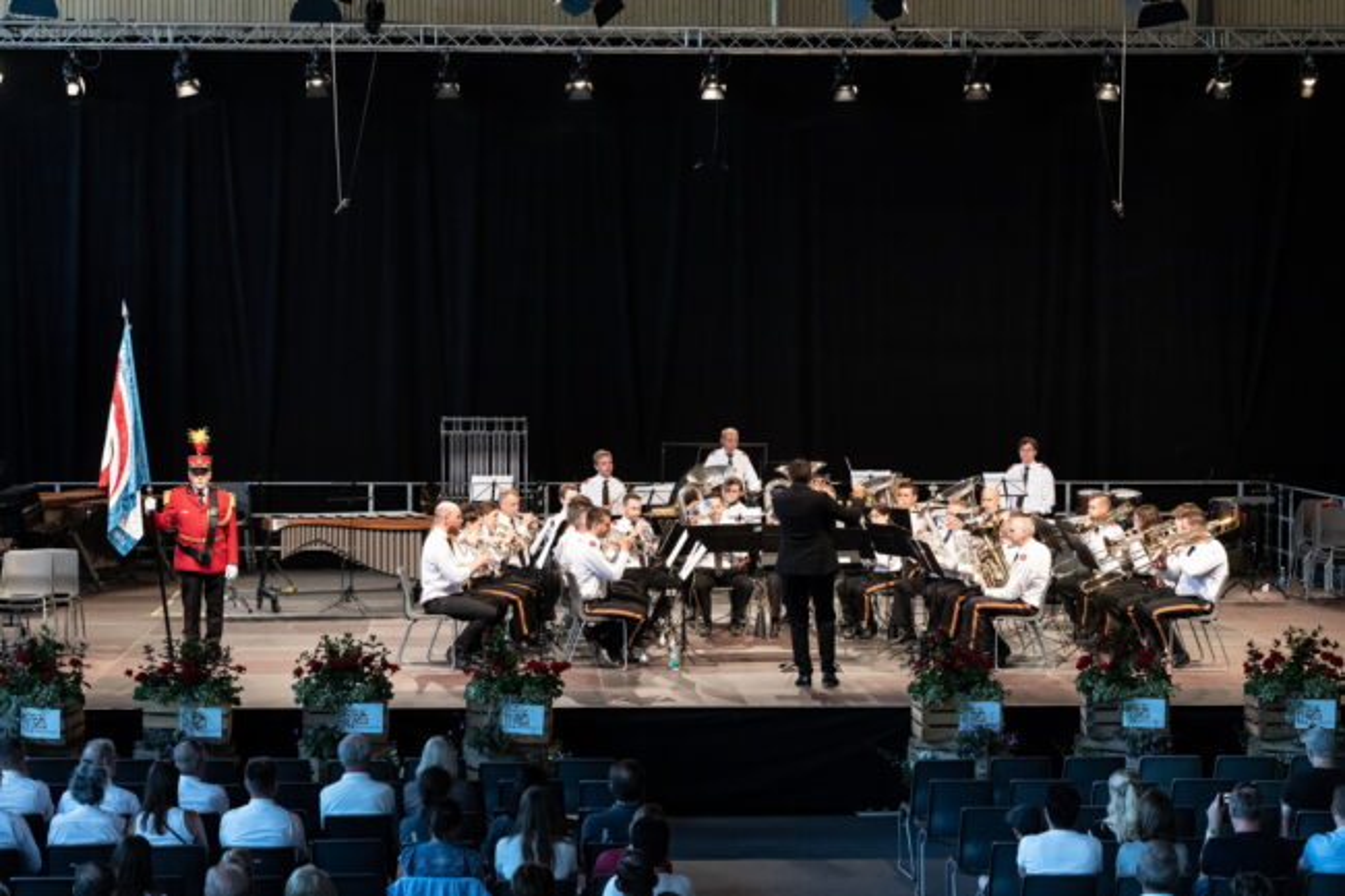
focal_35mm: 70
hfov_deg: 28.9
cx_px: 672
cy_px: 448
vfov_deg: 19.4
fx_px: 2614
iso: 4000
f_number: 8
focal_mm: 70
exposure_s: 1/125
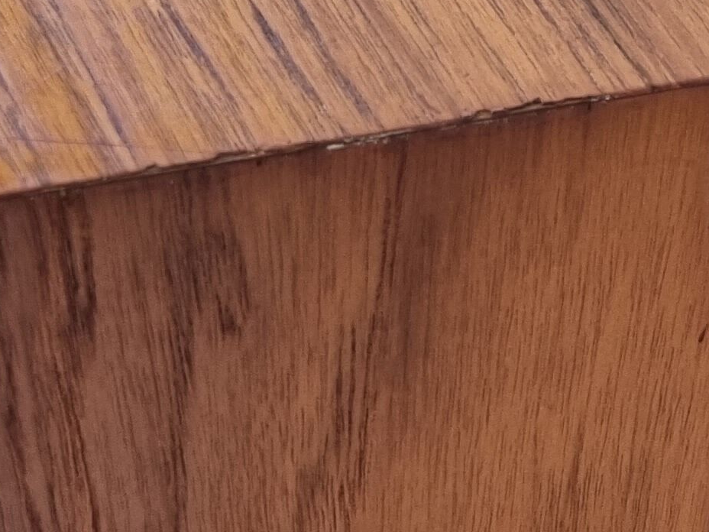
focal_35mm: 113
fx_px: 2314
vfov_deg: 12.7
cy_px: 697
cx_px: 906
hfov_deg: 16.5
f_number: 1.8
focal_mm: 5.4
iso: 125
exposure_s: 1/100
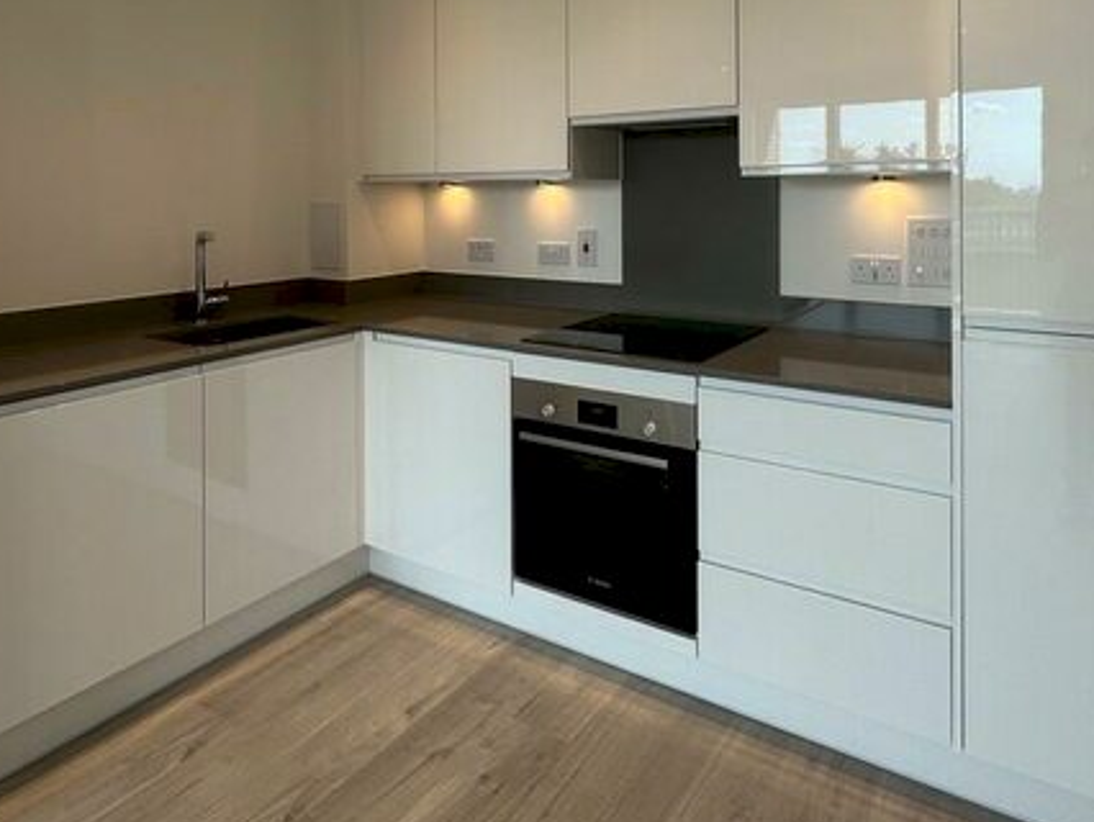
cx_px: 655
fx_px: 727
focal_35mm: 23
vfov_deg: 55.8
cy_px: 197
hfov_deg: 73.1
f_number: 2.2
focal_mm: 2.22
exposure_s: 1/166
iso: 40
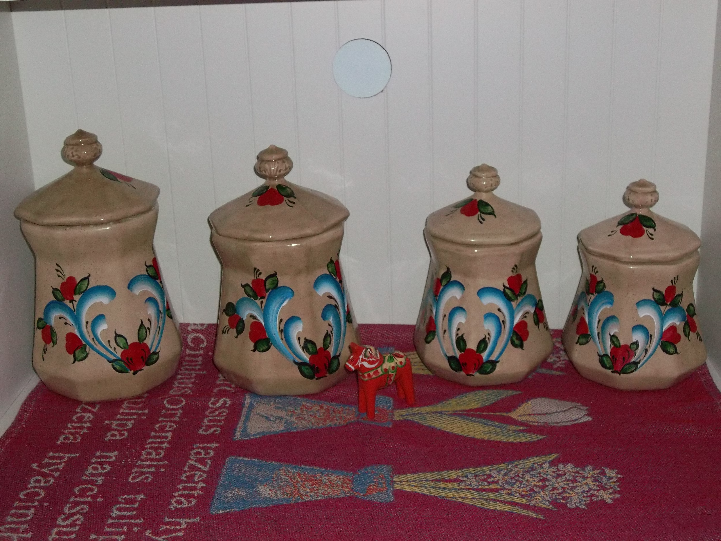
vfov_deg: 29.7
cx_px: 360
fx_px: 1021
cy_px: 270
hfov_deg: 38.9
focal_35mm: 49
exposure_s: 1/80
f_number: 3.6
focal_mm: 8.8
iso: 320
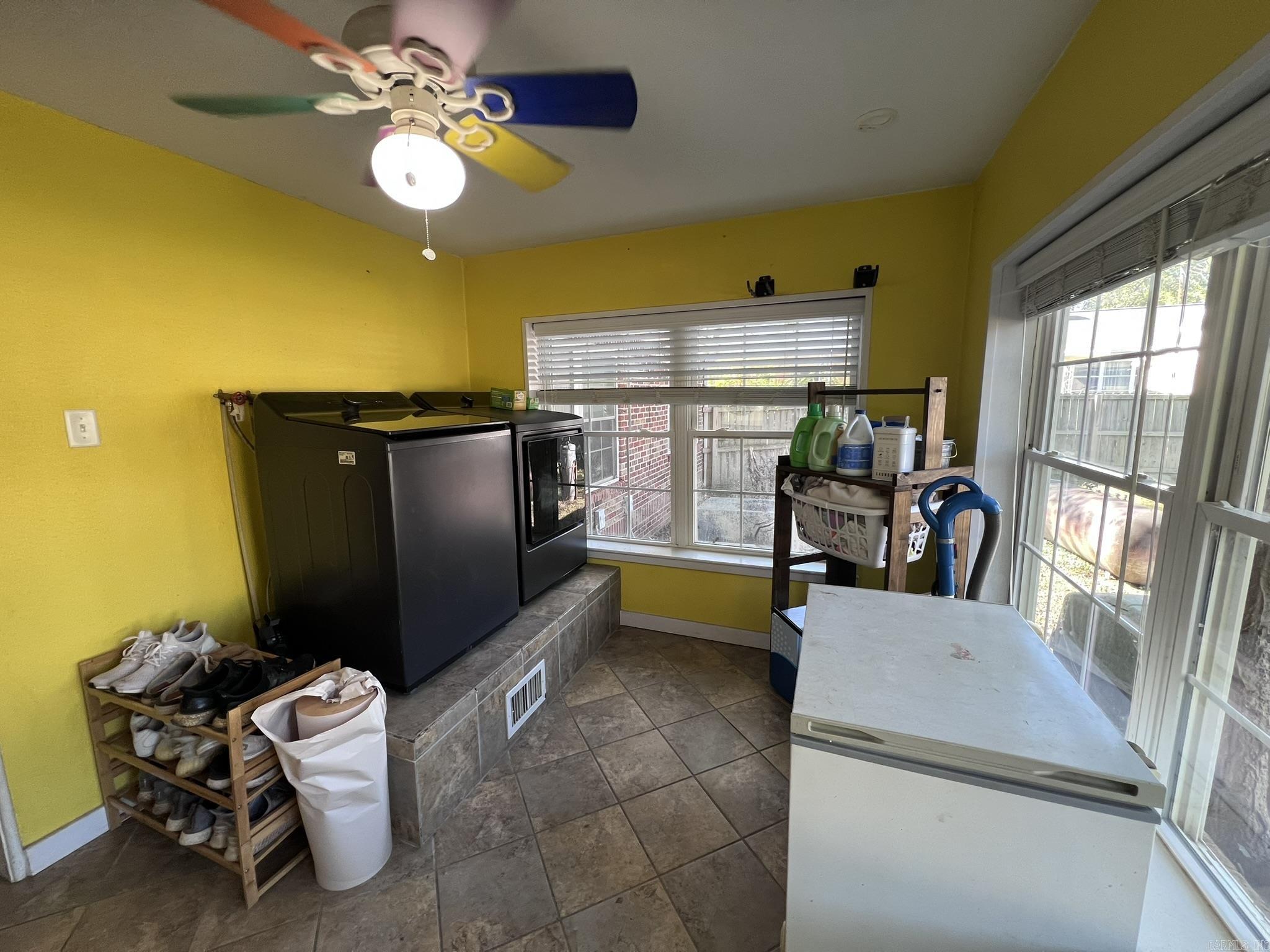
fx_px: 477
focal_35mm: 13
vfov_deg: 89.9
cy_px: 476
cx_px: 635
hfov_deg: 106.2
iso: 125
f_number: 1.8
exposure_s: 1/60
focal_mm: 1.57
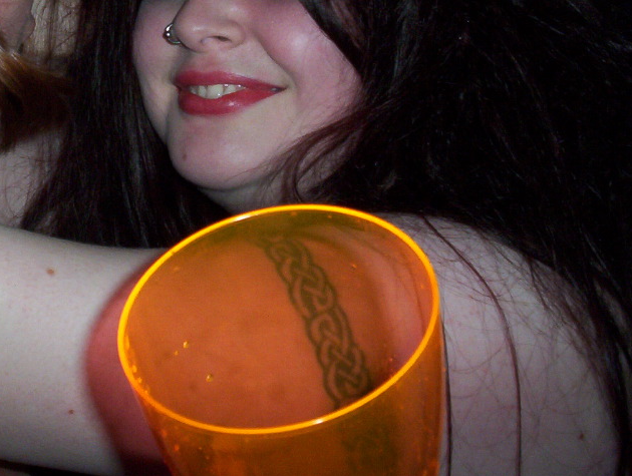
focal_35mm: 63
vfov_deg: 23.0
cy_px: 96
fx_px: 1152
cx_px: 177
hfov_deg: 30.3
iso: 140
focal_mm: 6
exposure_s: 1/30
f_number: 4.5
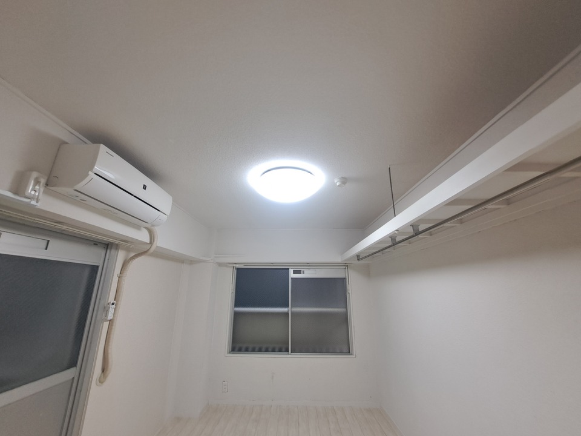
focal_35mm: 13
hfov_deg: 106.2
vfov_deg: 89.9
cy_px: 218
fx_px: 218
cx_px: 290
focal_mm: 1.74
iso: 125
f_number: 2.2
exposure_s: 1/50
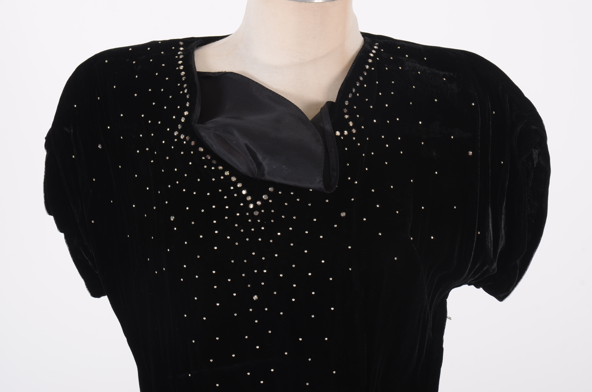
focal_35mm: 120
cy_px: 196
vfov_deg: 11.4
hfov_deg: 17.1
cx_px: 296
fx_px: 1969
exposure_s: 1/160
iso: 125
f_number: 13
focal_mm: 80
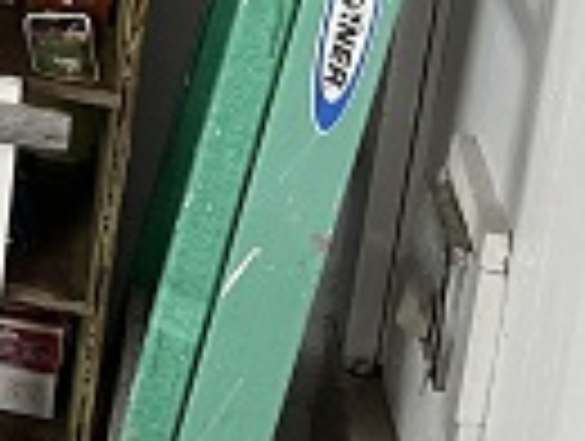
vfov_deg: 11.8
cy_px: -238
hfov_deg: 13.4
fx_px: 2032
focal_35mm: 120
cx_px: -680
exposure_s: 1/60
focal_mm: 4.2
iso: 200
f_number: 1.6
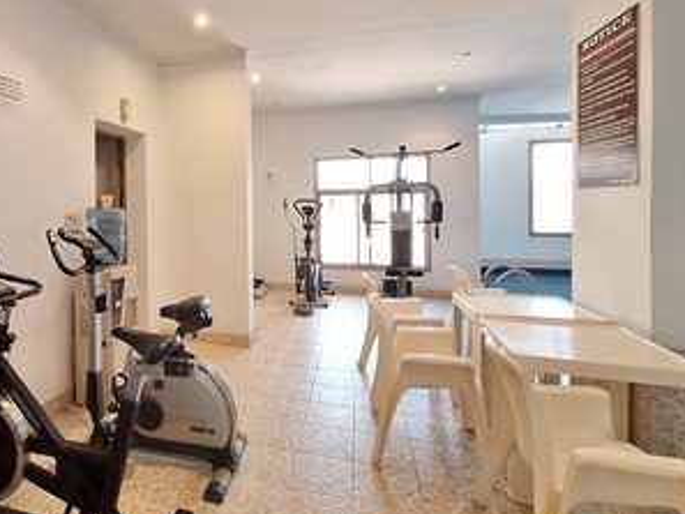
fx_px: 396
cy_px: 206
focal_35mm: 20
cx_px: 223
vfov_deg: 65.4
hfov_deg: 78.8
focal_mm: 1.74
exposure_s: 1/33
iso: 160
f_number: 2.2
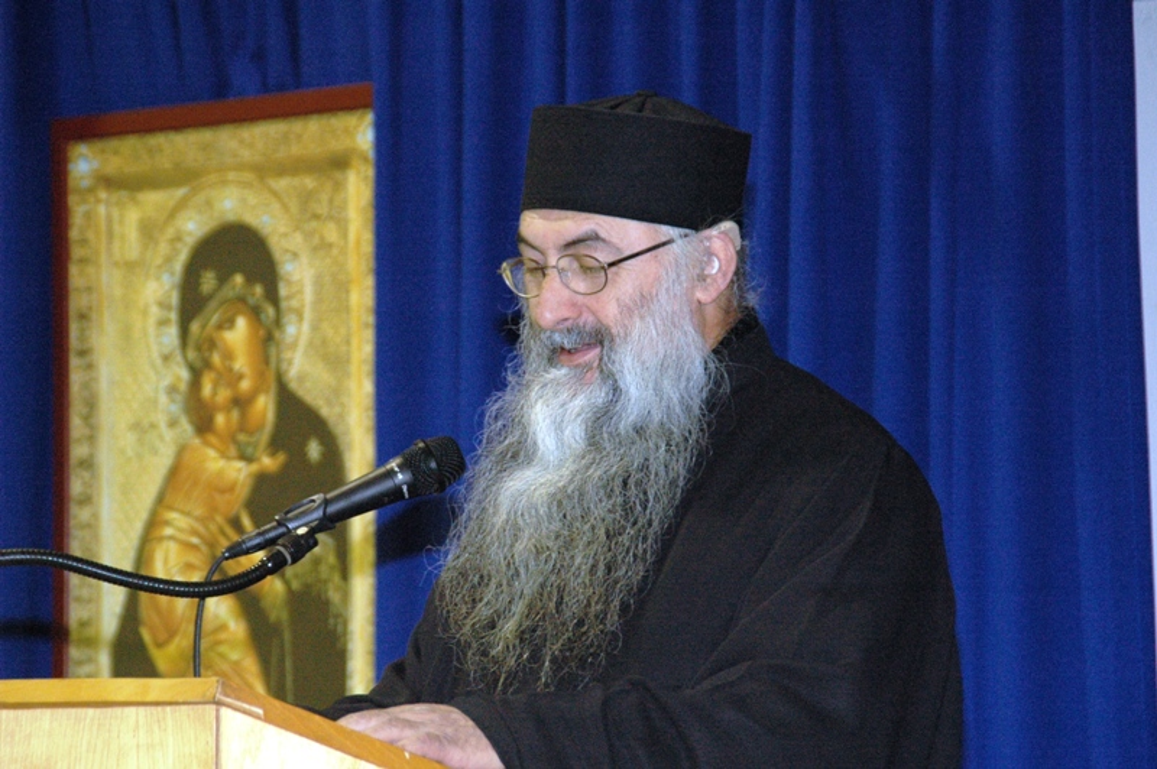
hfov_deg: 9.2
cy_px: 384
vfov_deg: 6.1
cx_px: 578
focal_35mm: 225
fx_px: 7225
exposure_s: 1/60
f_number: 7.1
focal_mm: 150
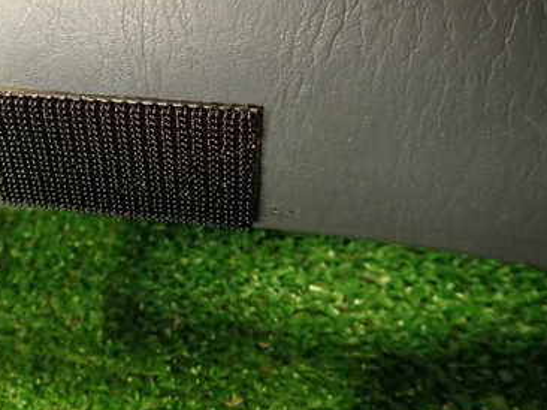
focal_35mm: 41
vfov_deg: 34.9
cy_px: 153
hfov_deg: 44.1
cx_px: 127
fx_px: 647
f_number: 2
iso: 320
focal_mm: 4.5
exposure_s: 1/30
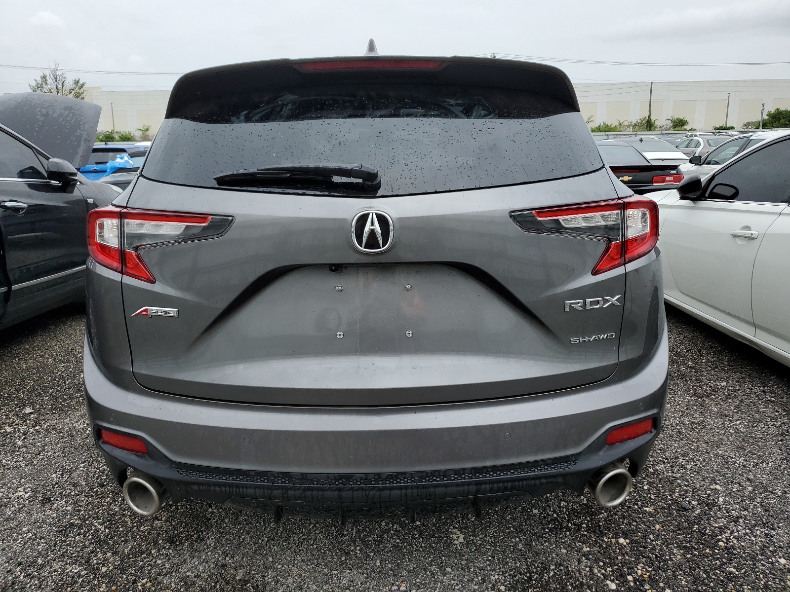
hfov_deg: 67.3
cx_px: 395
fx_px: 593
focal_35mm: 26
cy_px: 296
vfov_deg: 53.1
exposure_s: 1/2500
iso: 50
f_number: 1.5
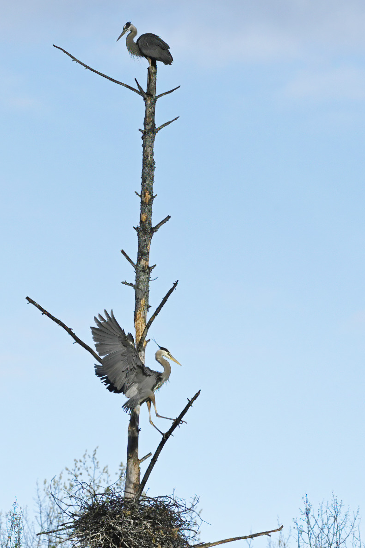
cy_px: 275
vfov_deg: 6.8
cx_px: 181
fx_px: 4624
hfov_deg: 4.5
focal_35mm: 304
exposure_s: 1/6400
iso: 800
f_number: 8
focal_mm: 300
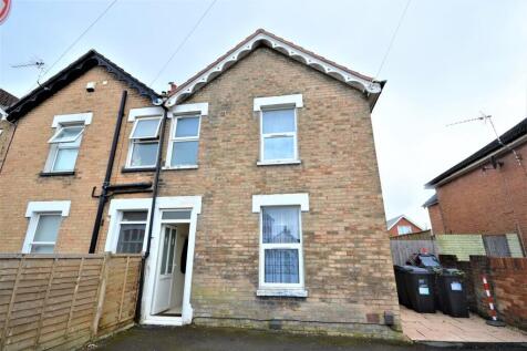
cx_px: 264
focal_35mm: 15
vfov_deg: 77.3
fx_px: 219
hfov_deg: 100.4
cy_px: 176
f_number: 6.3
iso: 100
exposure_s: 1/160
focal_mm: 10
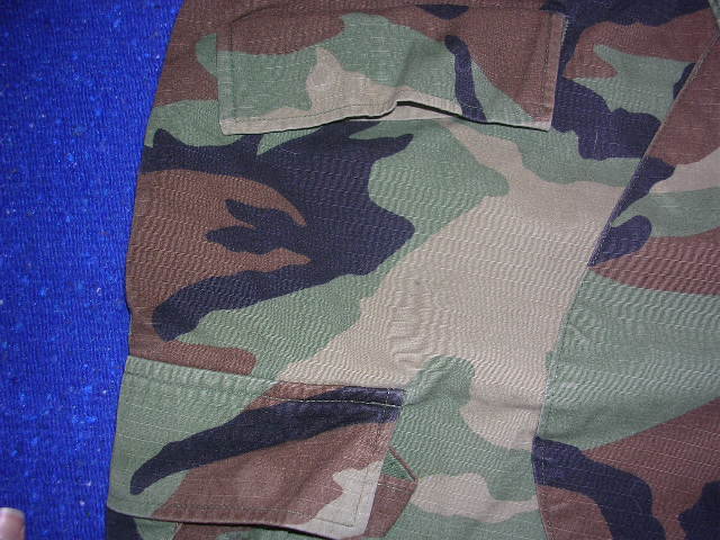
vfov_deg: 37.7
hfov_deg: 49.0
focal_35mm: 38
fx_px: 790
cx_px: 360
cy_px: 270
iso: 50
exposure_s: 1/60.1
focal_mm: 5.8
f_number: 2.8
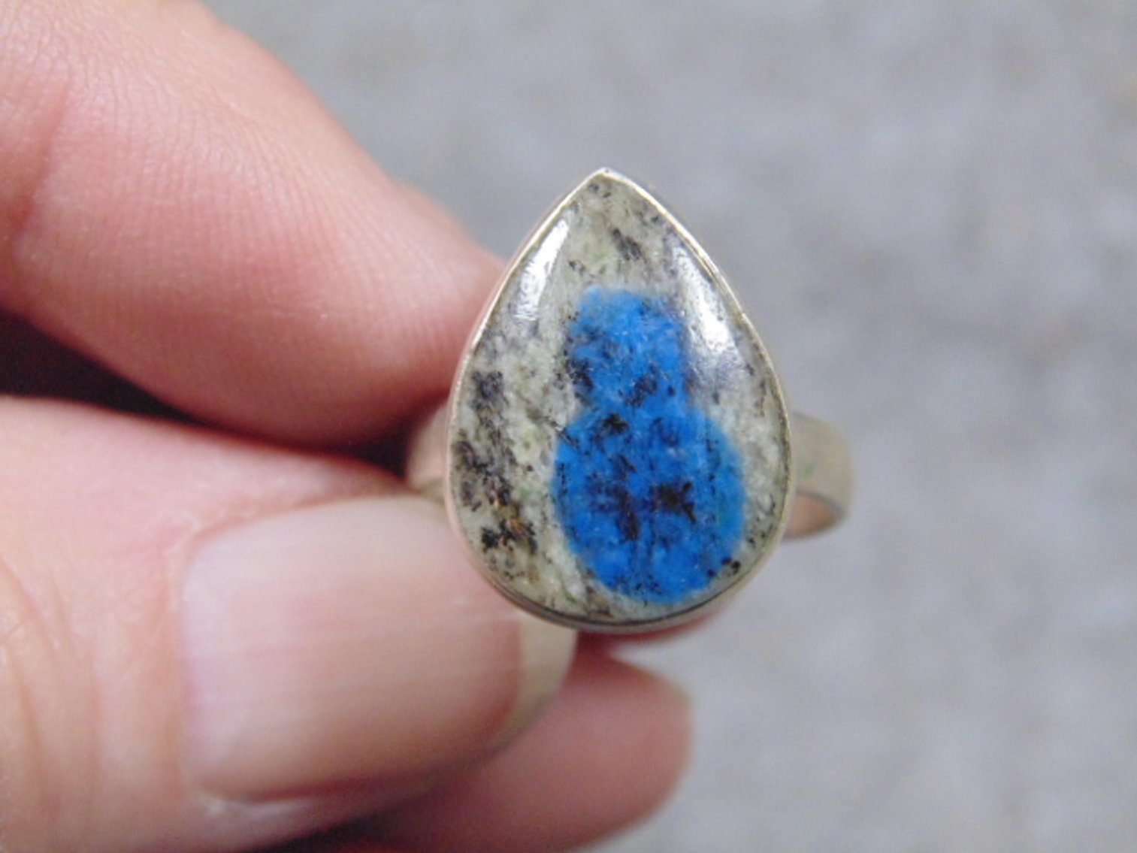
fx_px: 2595
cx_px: 568
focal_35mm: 79
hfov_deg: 24.7
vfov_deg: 18.7
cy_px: 426
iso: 500
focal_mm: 14.1
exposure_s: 1/60
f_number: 4.3
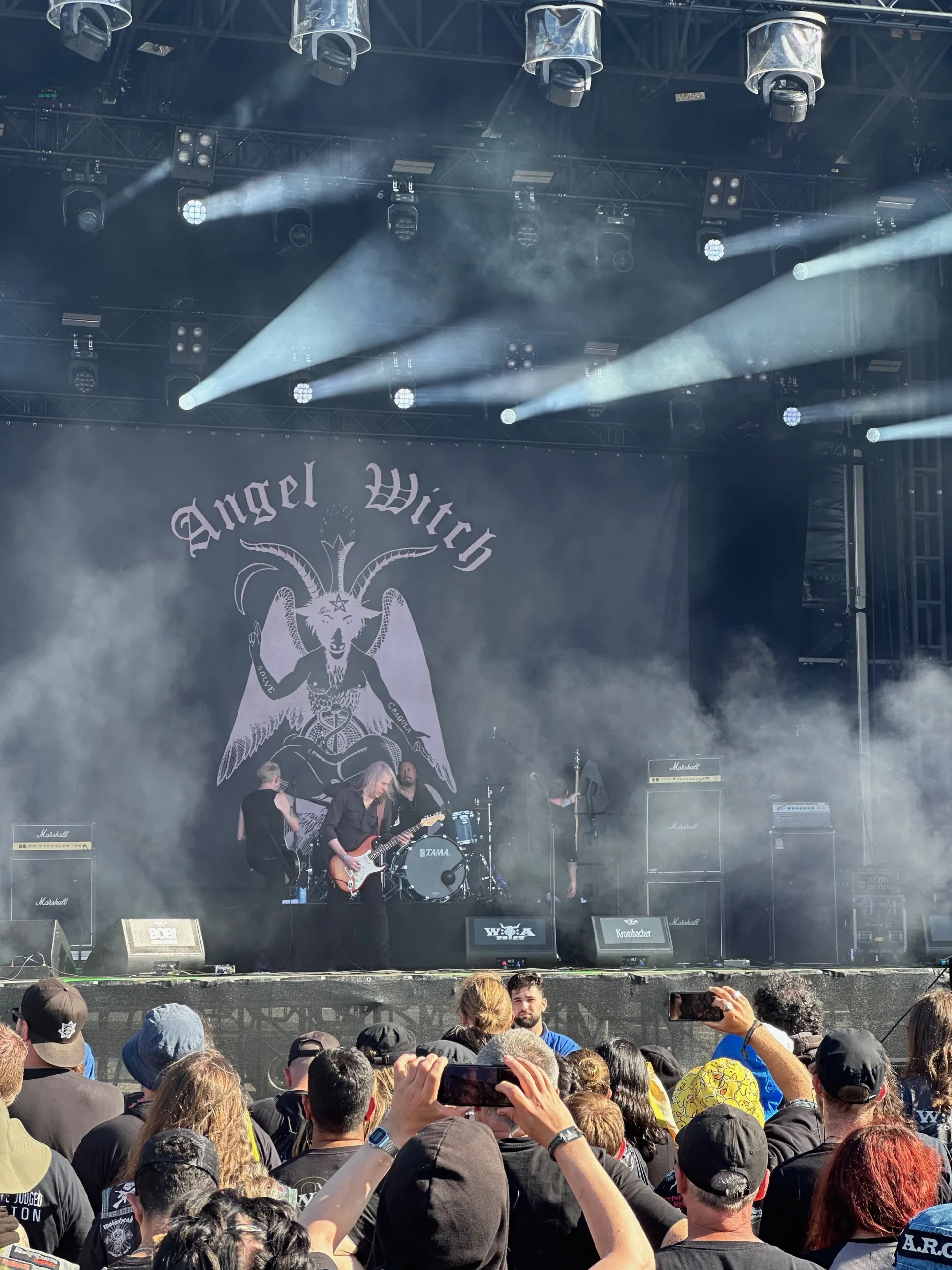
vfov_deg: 25.3
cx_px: 476
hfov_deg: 19.1
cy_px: 635
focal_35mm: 77
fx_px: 2824
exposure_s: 1/158
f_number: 2.8
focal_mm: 9
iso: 32
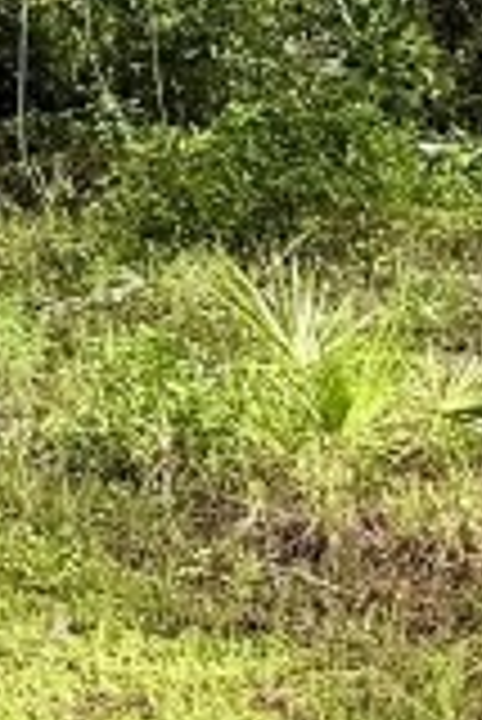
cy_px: 108
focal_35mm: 93
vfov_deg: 21.5
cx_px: -131
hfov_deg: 14.2
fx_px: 1864
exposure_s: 1/619
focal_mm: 2.22
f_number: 2.2
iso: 64
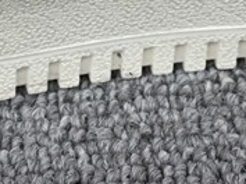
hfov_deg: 12.5
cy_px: -278
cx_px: 96
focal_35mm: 158
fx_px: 1121
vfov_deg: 8.5
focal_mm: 3.3
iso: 25
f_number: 2.4
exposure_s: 1/100
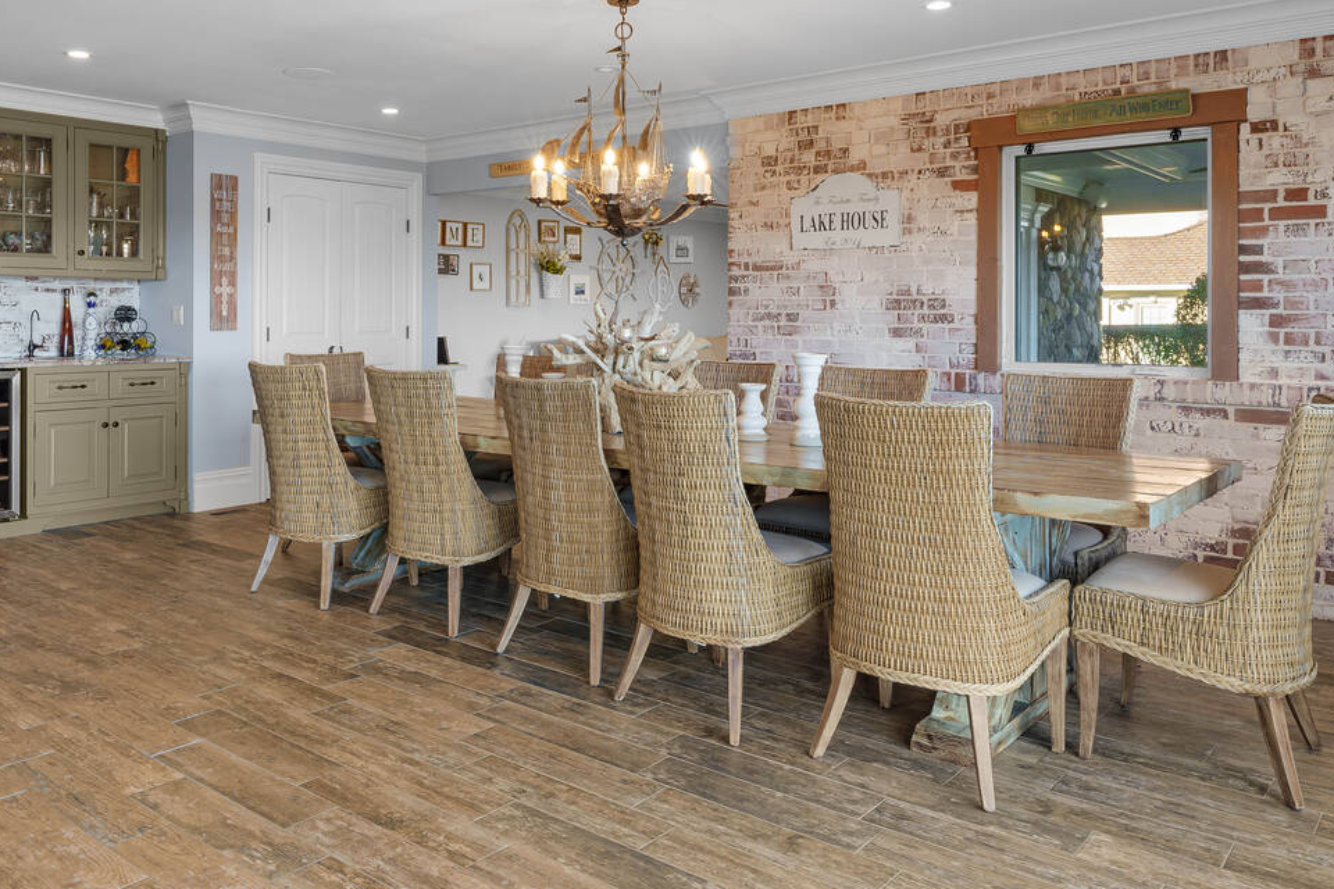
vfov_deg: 45.7
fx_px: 1037
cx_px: 574
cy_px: 299
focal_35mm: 28
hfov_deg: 65.2
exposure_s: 1/2.5
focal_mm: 14
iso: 250
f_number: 9
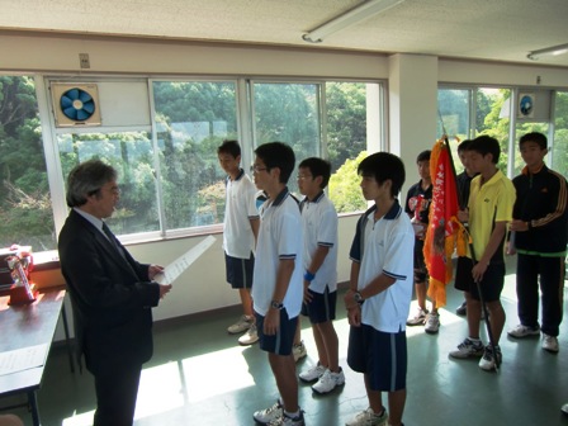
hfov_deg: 71.6
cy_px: 213
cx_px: 284
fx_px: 394
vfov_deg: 56.8
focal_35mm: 24
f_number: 3.2
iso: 64
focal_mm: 4.3
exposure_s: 1/125
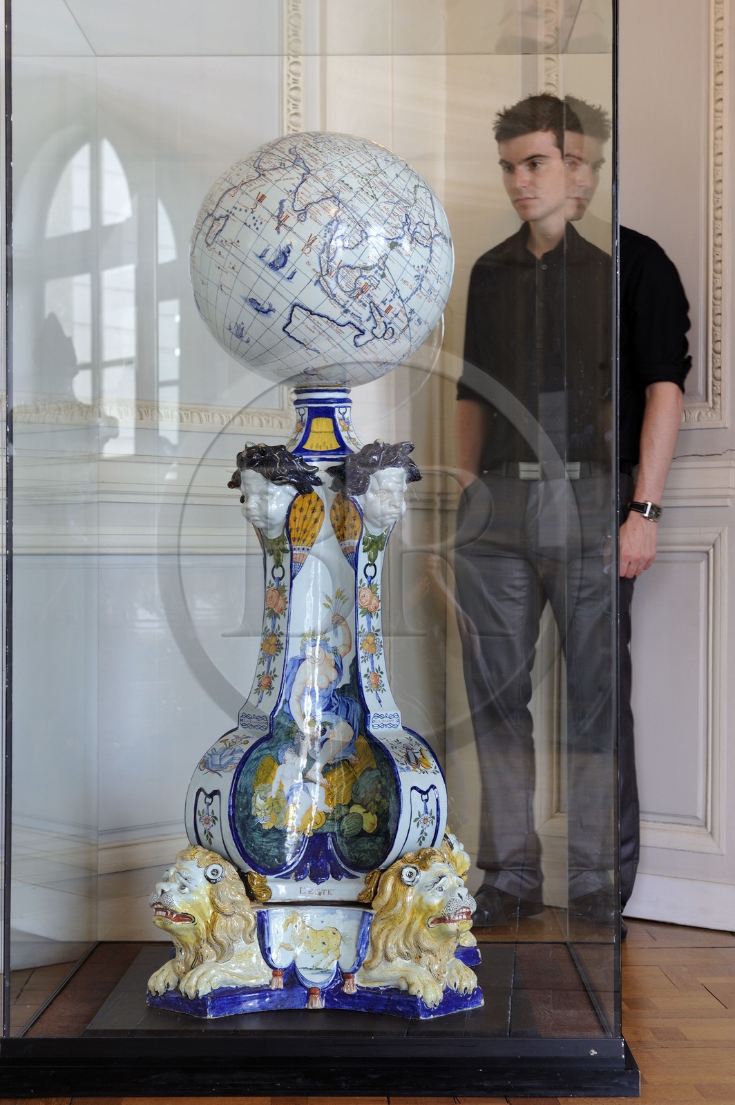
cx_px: 368
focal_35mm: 66
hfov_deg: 20.6
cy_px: 552
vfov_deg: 30.5
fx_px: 2025
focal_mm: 66
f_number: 6.3
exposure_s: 1/30
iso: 800
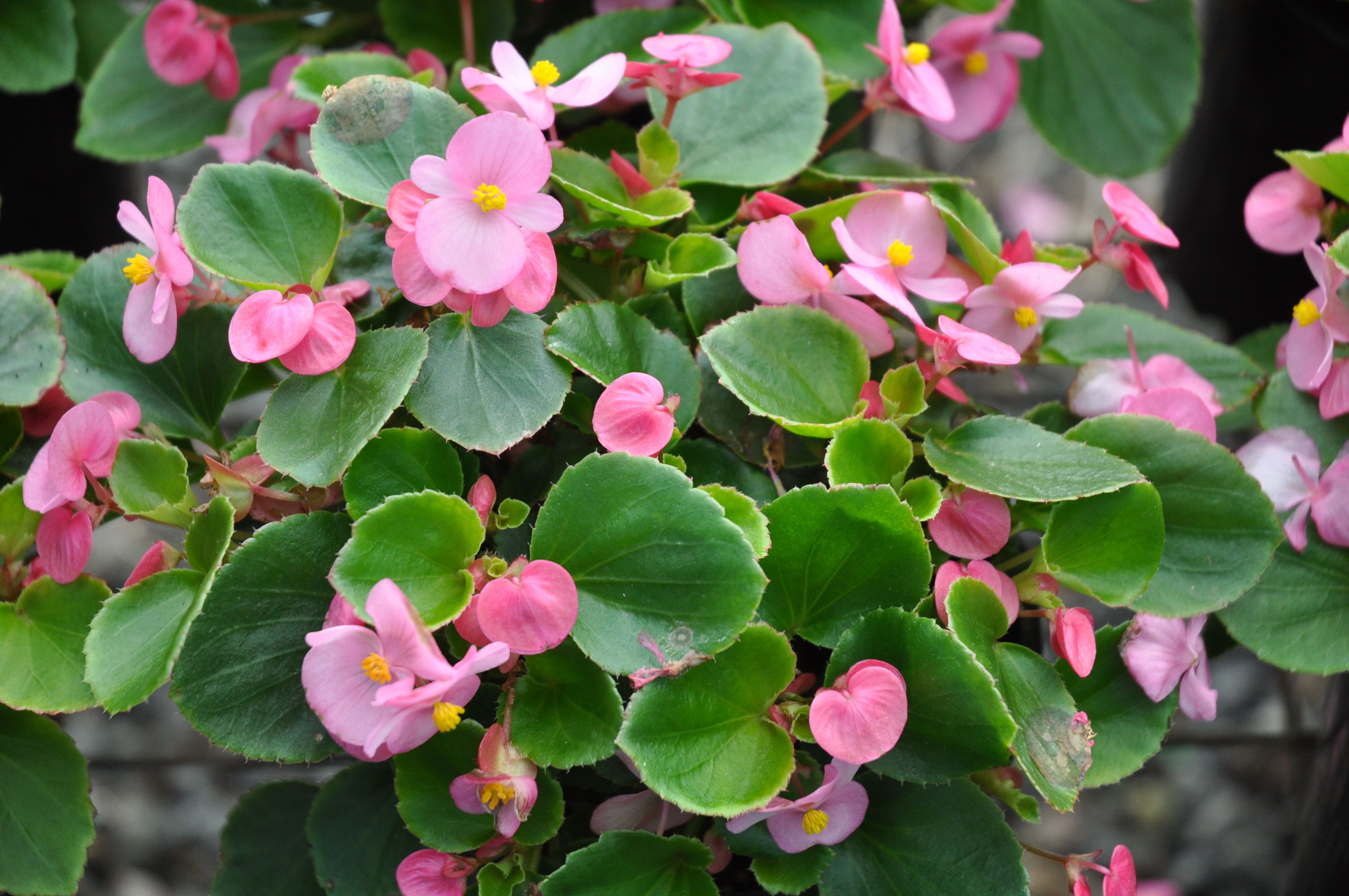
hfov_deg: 19.5
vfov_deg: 13.0
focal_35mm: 105
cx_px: 674
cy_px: 448
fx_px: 3930
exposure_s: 1/250
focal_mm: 70
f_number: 4.5
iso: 640
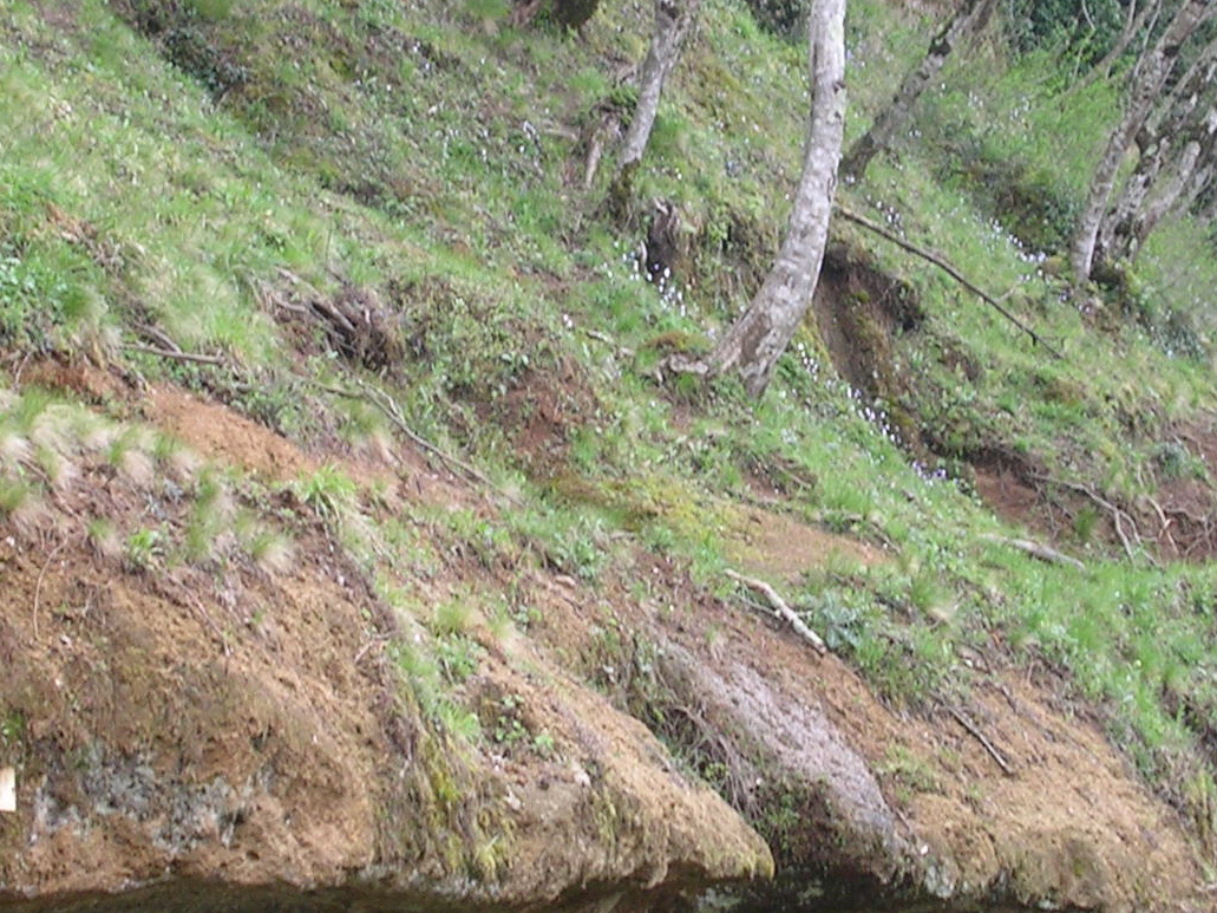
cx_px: 645
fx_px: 5308
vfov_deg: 9.8
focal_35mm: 151
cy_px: 343
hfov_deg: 13.1
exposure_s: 1/33.6
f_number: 3.9
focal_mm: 11.5
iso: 50
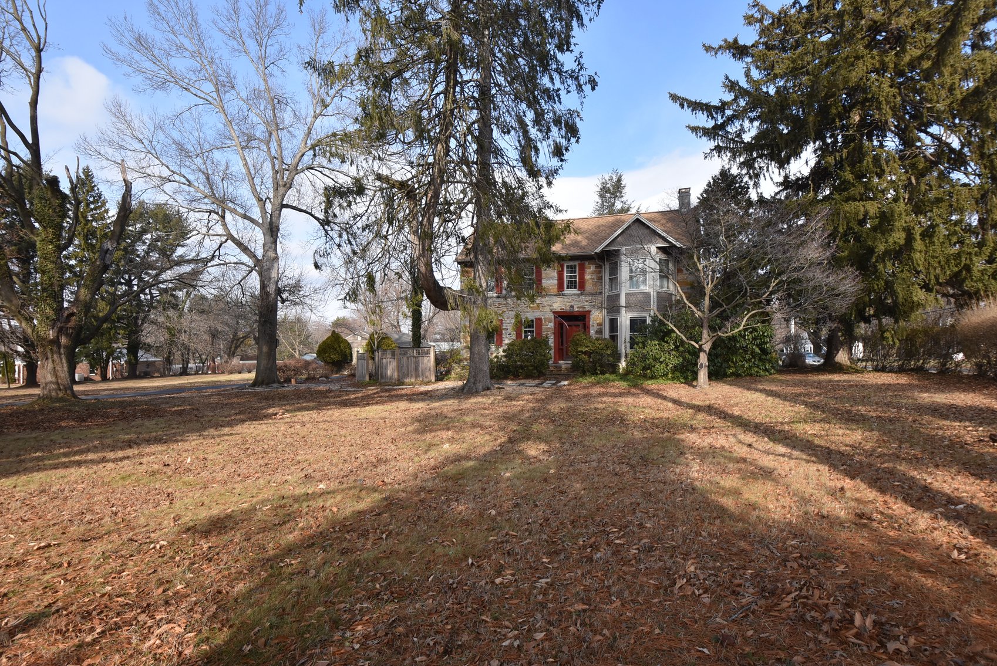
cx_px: 498
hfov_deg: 90.0
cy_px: 333
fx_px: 499
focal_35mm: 18
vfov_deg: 67.5
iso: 400
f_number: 8
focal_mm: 12
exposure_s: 1/500
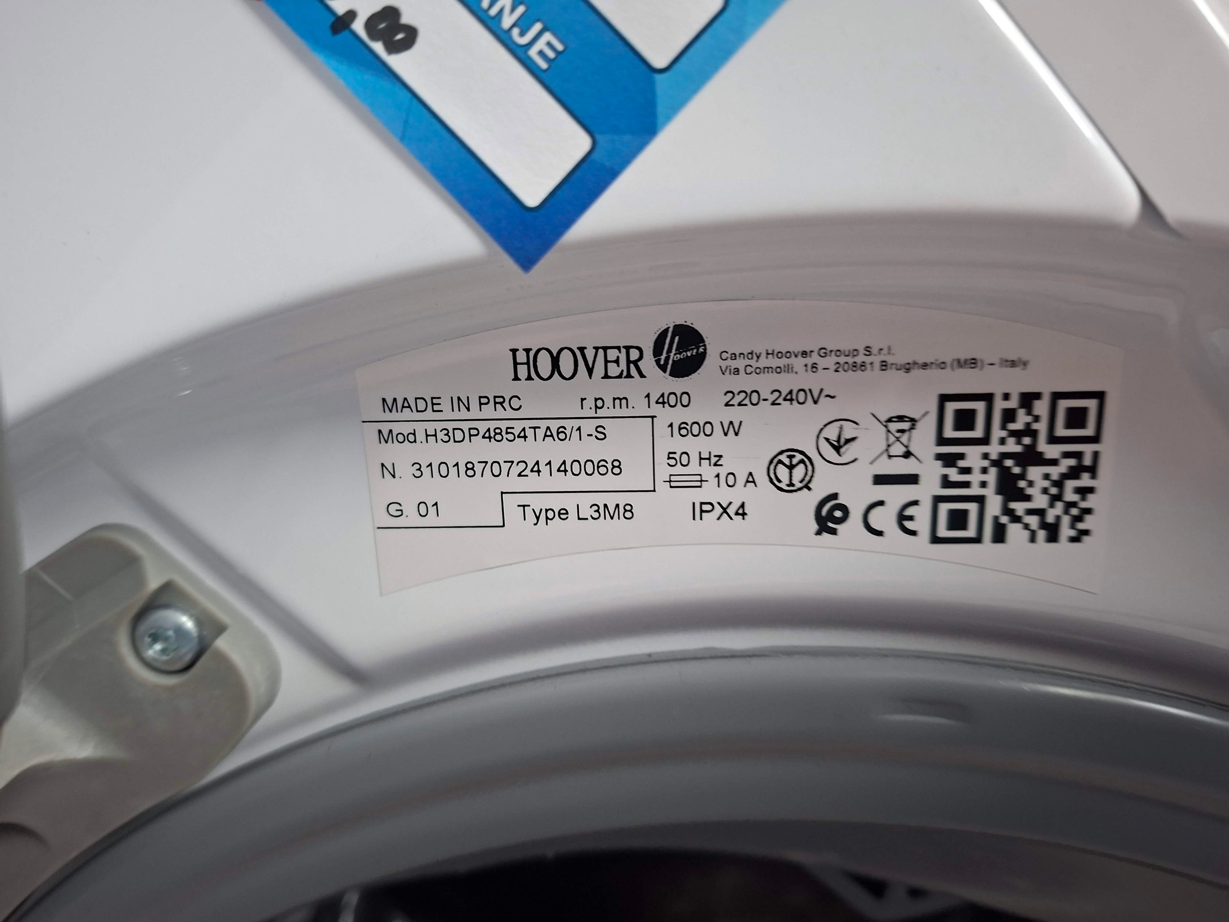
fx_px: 817
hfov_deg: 73.9
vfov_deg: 58.9
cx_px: 614
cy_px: 461
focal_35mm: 23
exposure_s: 1/33
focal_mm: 5.54
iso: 320
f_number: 1.8
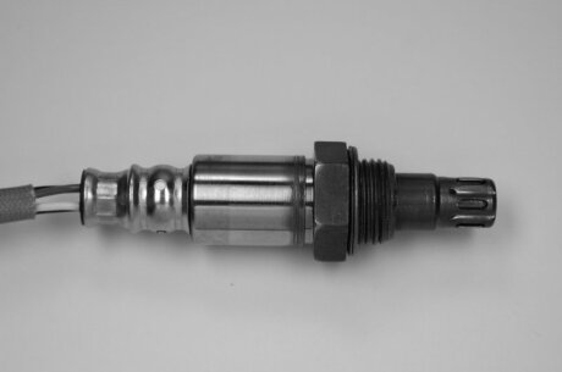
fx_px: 1403
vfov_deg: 15.1
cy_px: 186
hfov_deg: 22.7
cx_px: 281
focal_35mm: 90
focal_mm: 60
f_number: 5.6
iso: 400
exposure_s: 1/125
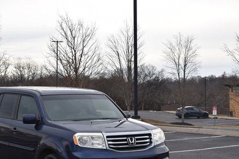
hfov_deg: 23.8
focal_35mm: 85
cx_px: 87
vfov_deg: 16.0
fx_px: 564
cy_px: 103
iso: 200
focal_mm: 38
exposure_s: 1/250
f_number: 6.3
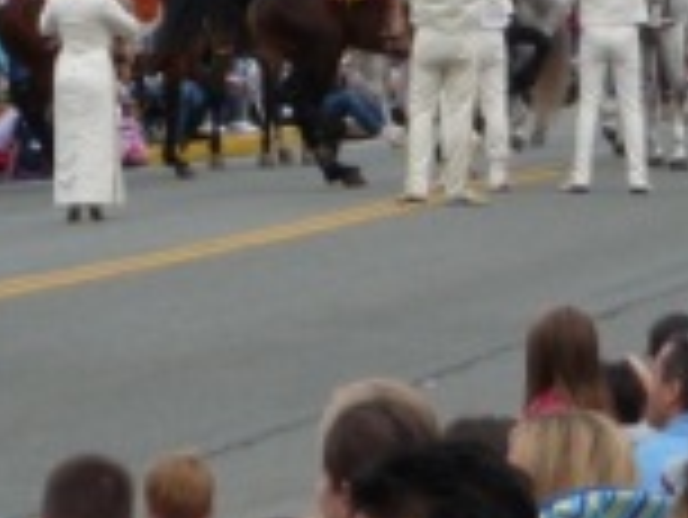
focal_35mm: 461
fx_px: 9170
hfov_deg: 4.3
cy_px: -155
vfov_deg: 3.2
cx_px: 526
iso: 100
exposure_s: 1/200
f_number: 4.8
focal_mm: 24.1
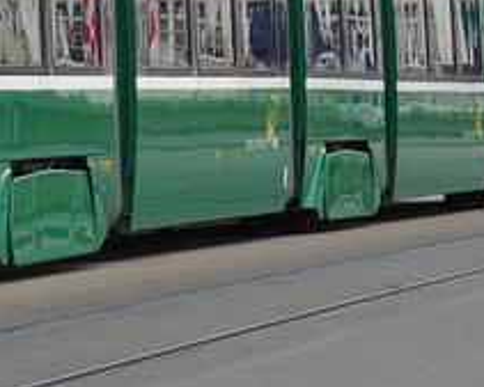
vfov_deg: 4.2
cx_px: -573
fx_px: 5274
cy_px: -322
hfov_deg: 5.1
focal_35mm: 368
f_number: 8
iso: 400
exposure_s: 1/800
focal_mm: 46
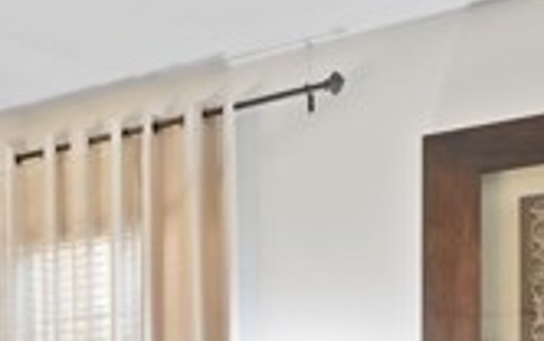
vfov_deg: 18.8
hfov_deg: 24.0
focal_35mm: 63
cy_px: 471
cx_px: -315
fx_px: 935
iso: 1600
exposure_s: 1/15
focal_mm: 16
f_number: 4
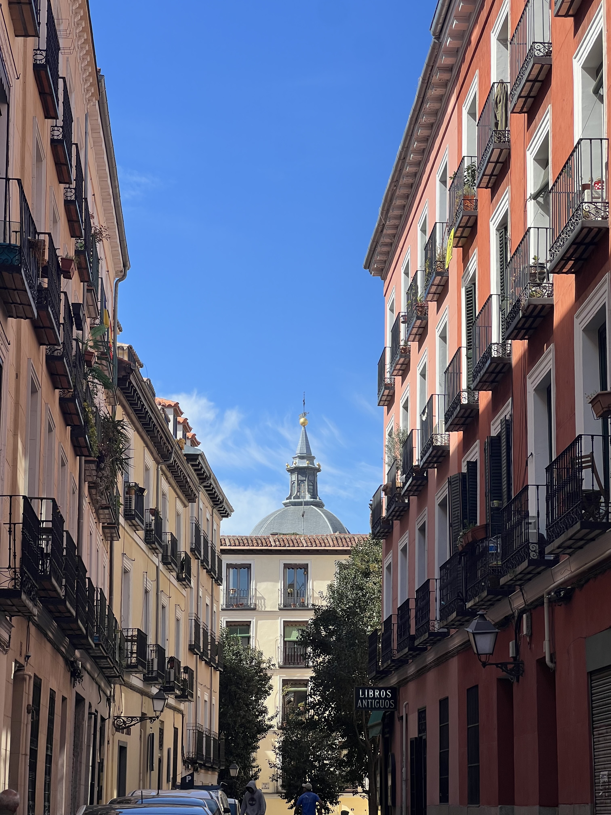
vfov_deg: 25.3
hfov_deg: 19.1
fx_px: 1812
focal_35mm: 77
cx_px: 306
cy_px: 408
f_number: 2.8
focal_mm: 9
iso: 32
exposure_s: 1/515
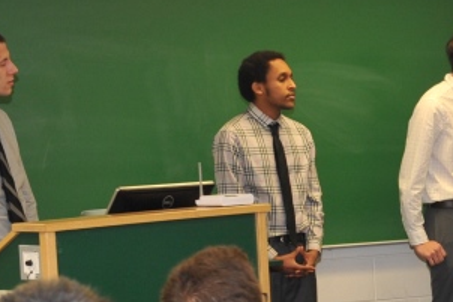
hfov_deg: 11.5
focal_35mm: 172
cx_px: 638
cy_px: 300
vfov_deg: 7.9
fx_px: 2163
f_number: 7.1
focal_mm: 52
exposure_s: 1/60
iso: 1250
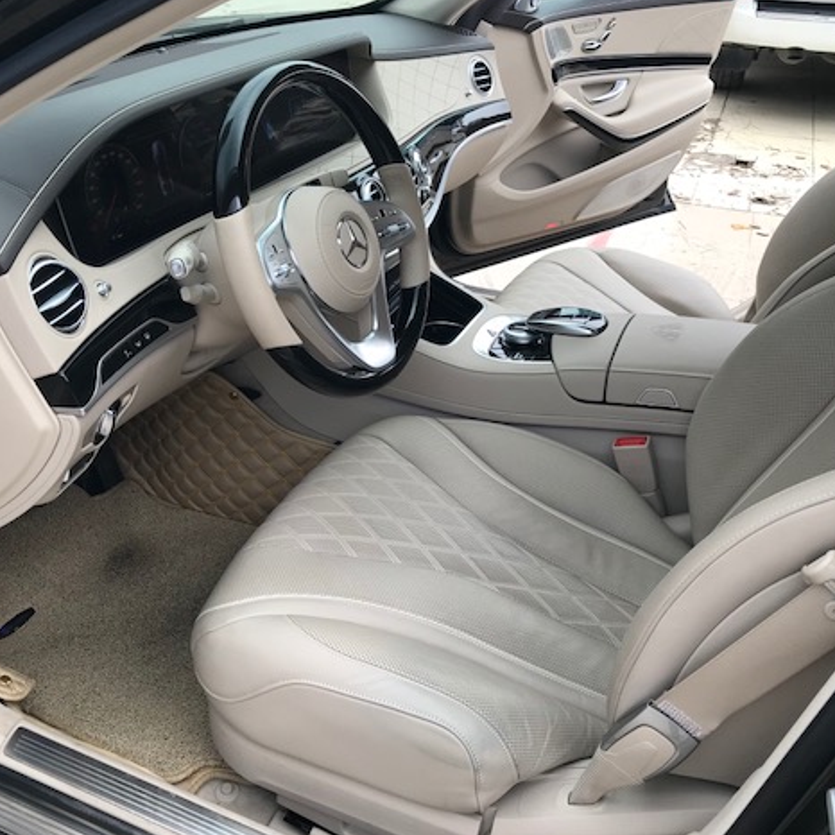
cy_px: 410
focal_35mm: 34
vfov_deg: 48.4
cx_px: 373
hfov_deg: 48.4
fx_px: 928
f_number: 1.8
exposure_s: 1/217
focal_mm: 3.99
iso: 20
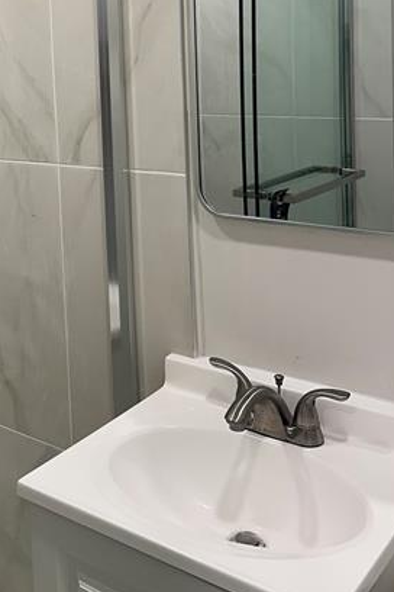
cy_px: 110
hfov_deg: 27.7
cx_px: 43
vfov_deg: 40.1
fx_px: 772
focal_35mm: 47
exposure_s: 1/120
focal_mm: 6.86
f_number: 1.78
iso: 80
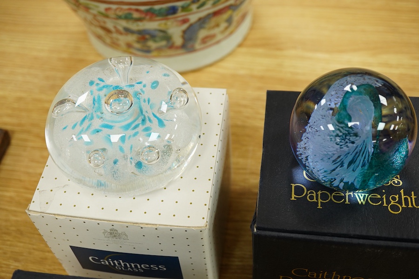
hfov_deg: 43.6
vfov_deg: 29.9
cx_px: 210
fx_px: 524
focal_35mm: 45
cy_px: 140
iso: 1250
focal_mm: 30
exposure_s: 1/125
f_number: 7.1
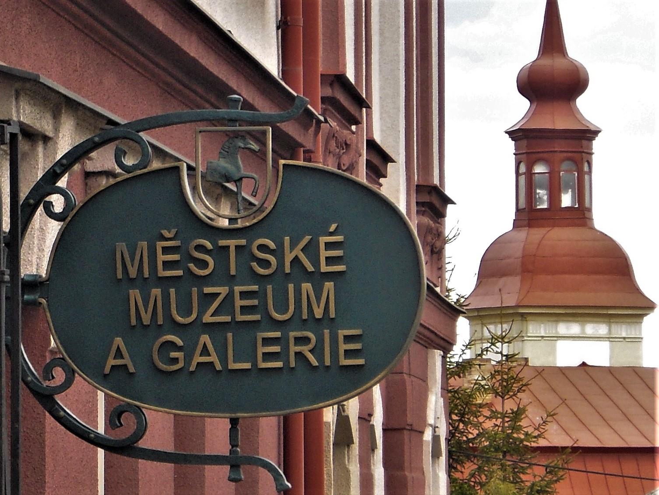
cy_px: 248
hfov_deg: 17.4
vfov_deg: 13.1
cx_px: 330
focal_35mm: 113
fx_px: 2151
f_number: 5.2
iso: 100
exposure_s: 1/100
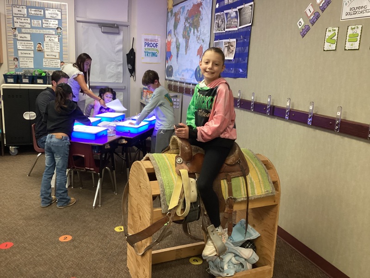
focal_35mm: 31
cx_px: 185
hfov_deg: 58.4
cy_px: 139
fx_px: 331
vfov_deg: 45.4
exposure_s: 1/40
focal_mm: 3.3
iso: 250
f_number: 2.4
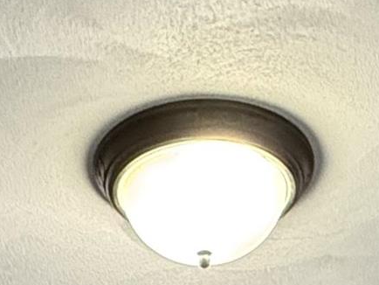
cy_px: 718
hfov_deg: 19.7
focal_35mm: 99
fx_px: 1085
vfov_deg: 11.7
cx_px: 277
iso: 320
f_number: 2.2
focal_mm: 2.22
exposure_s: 1/60
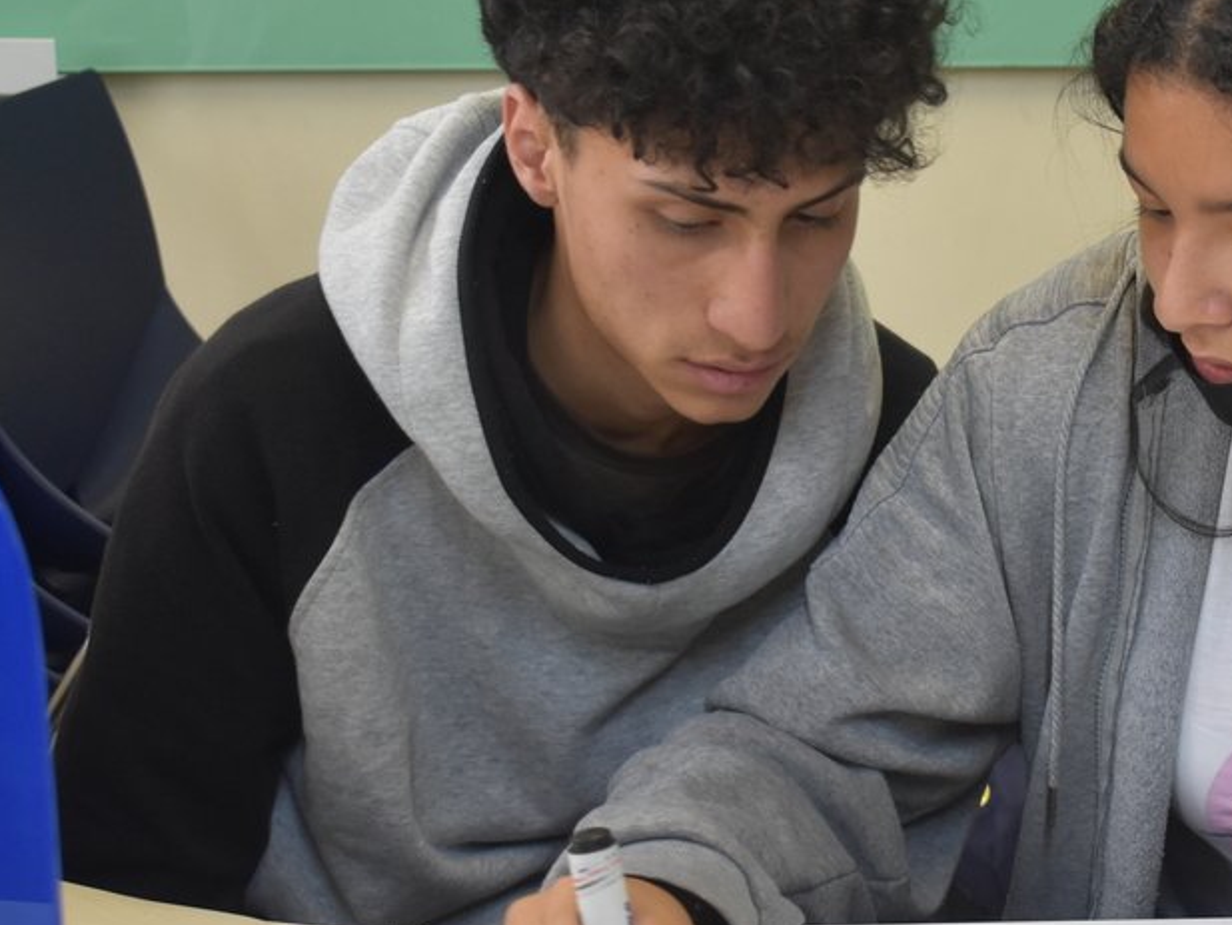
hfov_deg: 22.2
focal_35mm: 87
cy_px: 426
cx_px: 1022
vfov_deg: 17.0
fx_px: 3095
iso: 1100
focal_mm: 31
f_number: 4.2
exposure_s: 1/60
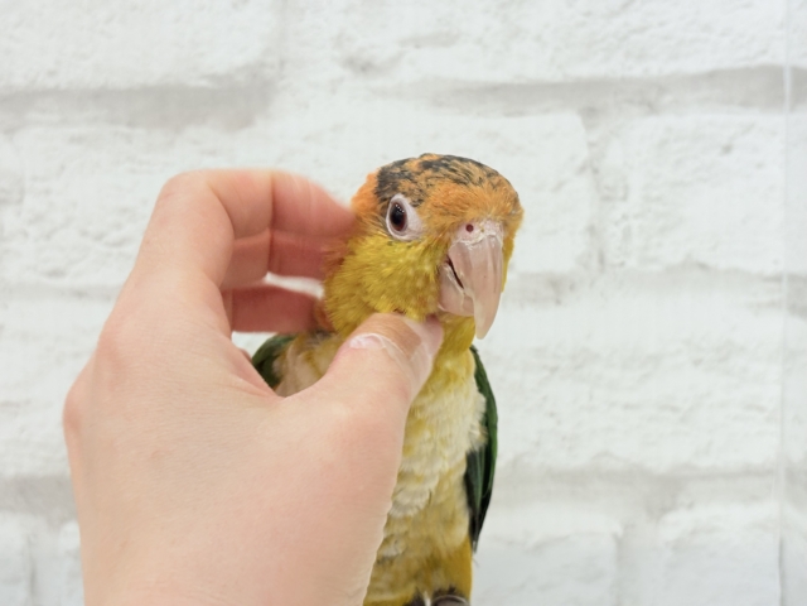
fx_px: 1212
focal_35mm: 52
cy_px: 303
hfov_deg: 36.8
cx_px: 404
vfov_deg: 28.0
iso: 50
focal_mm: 5.96
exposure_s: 1/50
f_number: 1.6
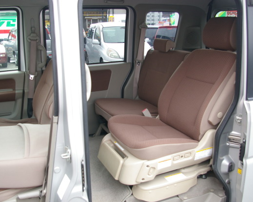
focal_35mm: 37
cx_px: 117
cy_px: 101
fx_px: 274
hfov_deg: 49.5
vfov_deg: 40.6
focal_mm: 21
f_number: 4.5
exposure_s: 1/60
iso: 200
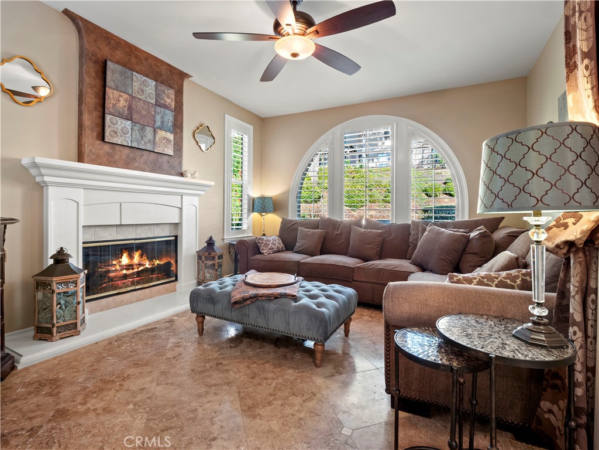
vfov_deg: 78.1
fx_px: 277
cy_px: 225
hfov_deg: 94.5
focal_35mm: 16
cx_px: 300
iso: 200
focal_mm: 8
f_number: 8
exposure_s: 1/1.67
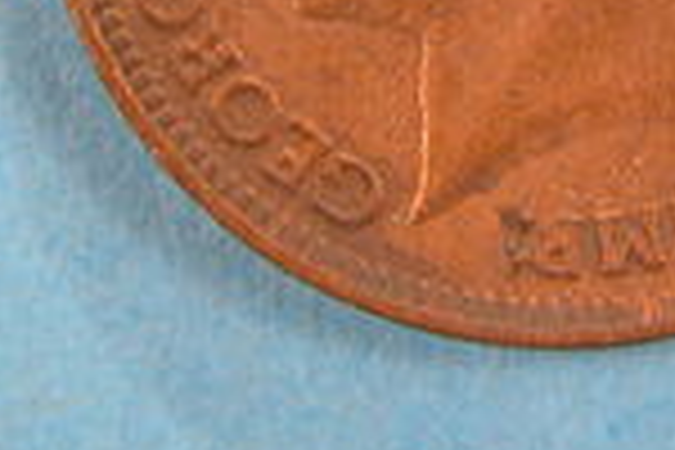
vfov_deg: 4.9
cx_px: 536
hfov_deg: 7.4
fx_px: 5212
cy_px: -144
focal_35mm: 278
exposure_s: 1/42.4
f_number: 3.6
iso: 100
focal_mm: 25.4
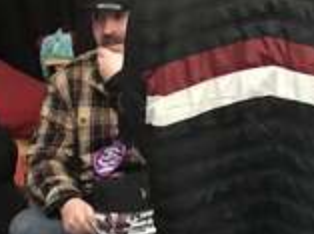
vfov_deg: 10.3
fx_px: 1294
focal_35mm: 143
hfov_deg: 12.8
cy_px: 36
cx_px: 520
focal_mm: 3.99
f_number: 1.8
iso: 100
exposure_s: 1/11
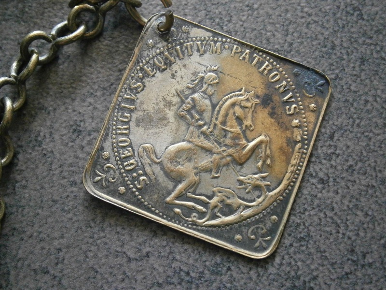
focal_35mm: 47
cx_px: 193
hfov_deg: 40.4
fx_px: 524
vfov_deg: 30.9
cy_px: 145
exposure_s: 1/125
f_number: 3.4
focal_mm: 8.3
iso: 800
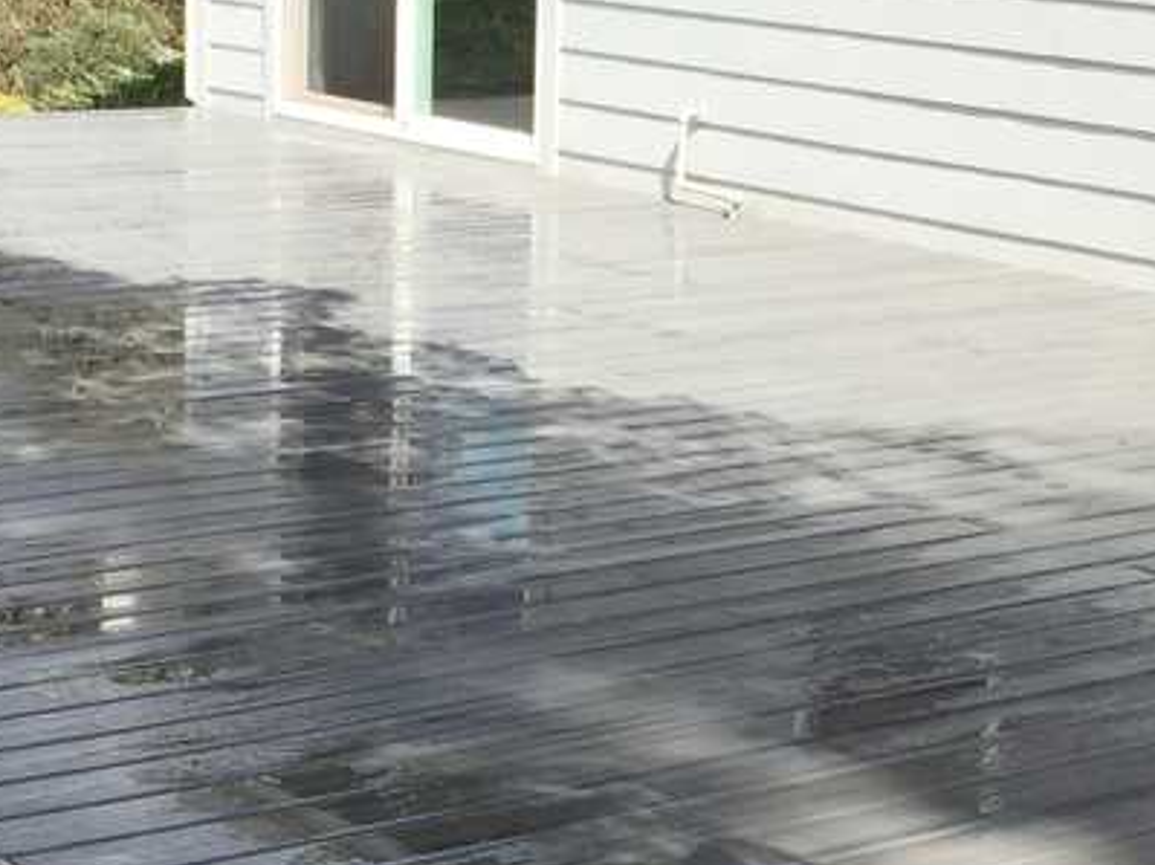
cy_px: 365
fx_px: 3236
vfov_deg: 15.2
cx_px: 798
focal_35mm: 97
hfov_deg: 20.2
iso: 32
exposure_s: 1/1319
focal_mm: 4.15
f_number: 2.2
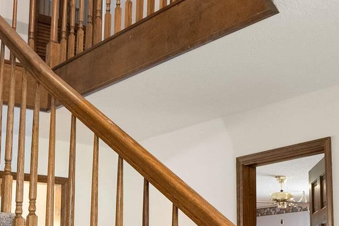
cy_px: 180
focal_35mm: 66
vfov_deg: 20.4
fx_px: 621
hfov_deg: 30.2
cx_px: 240
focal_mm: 16
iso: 1600
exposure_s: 1/10
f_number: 5.6
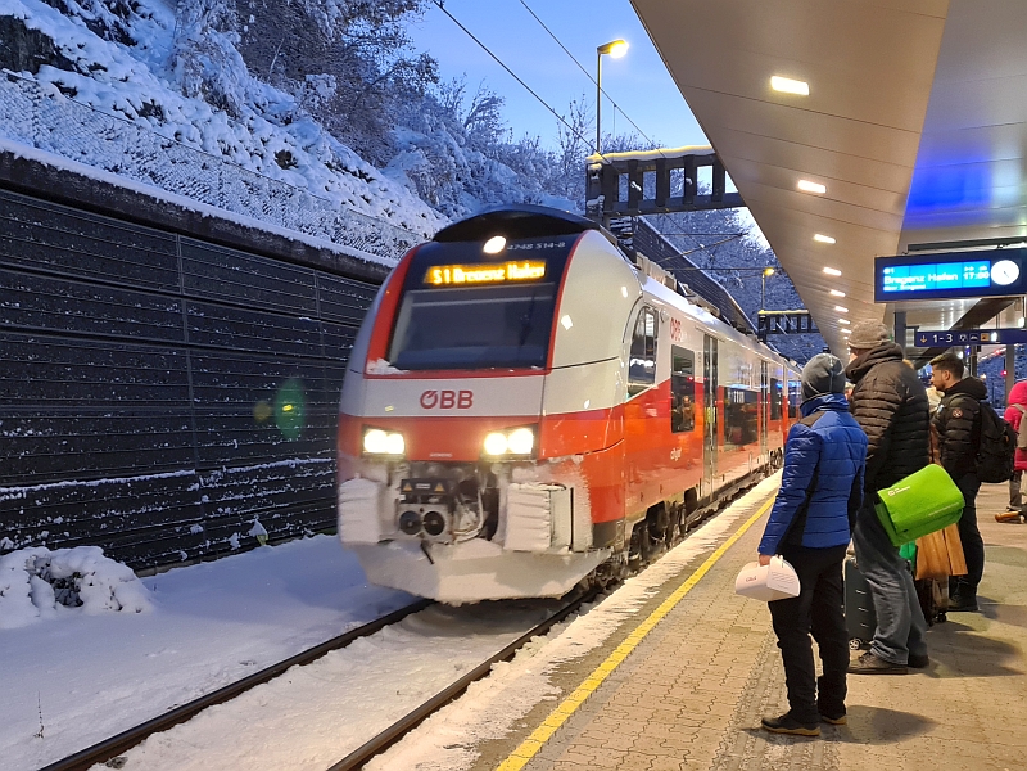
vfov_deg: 53.1
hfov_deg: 67.3
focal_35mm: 26
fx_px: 771
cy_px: 386
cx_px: 514
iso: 640
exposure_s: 1/50
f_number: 1.8
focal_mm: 5.4
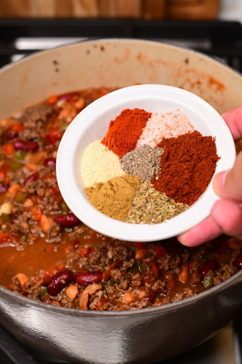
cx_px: 121
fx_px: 504
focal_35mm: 50
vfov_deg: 39.6
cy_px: 182
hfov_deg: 27.0
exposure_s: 1/125
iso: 800
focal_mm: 50
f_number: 5
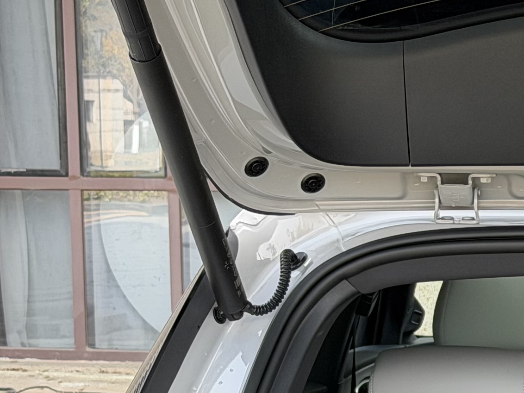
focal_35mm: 171
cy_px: 445
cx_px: 723
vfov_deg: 8.6
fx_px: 2589
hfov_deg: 11.2
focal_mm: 6.76
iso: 64
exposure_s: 1/384
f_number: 1.78
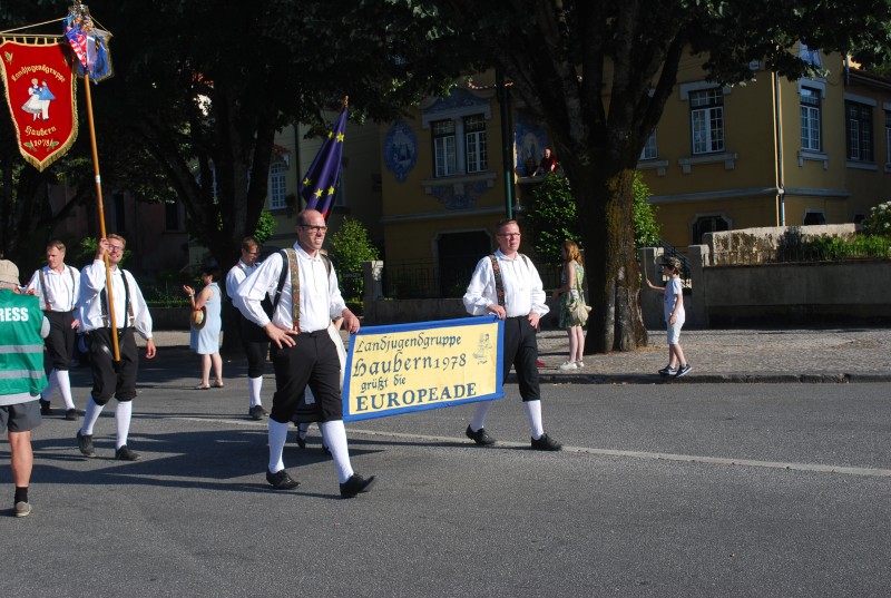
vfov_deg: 31.0
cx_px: 446
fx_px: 1079
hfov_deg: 44.9
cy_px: 299
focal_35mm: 44
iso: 100
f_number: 8
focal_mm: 29
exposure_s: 1/250
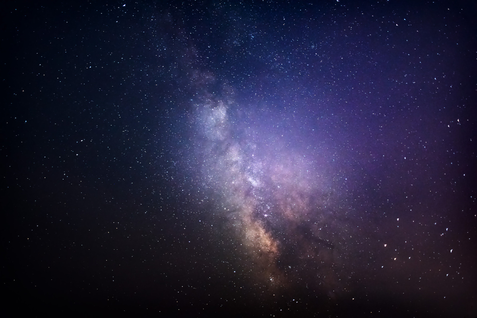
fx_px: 318
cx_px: 238
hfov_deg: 73.7
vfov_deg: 53.2
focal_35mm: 24
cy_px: 159
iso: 3200
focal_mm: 24
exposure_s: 20
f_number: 2.8
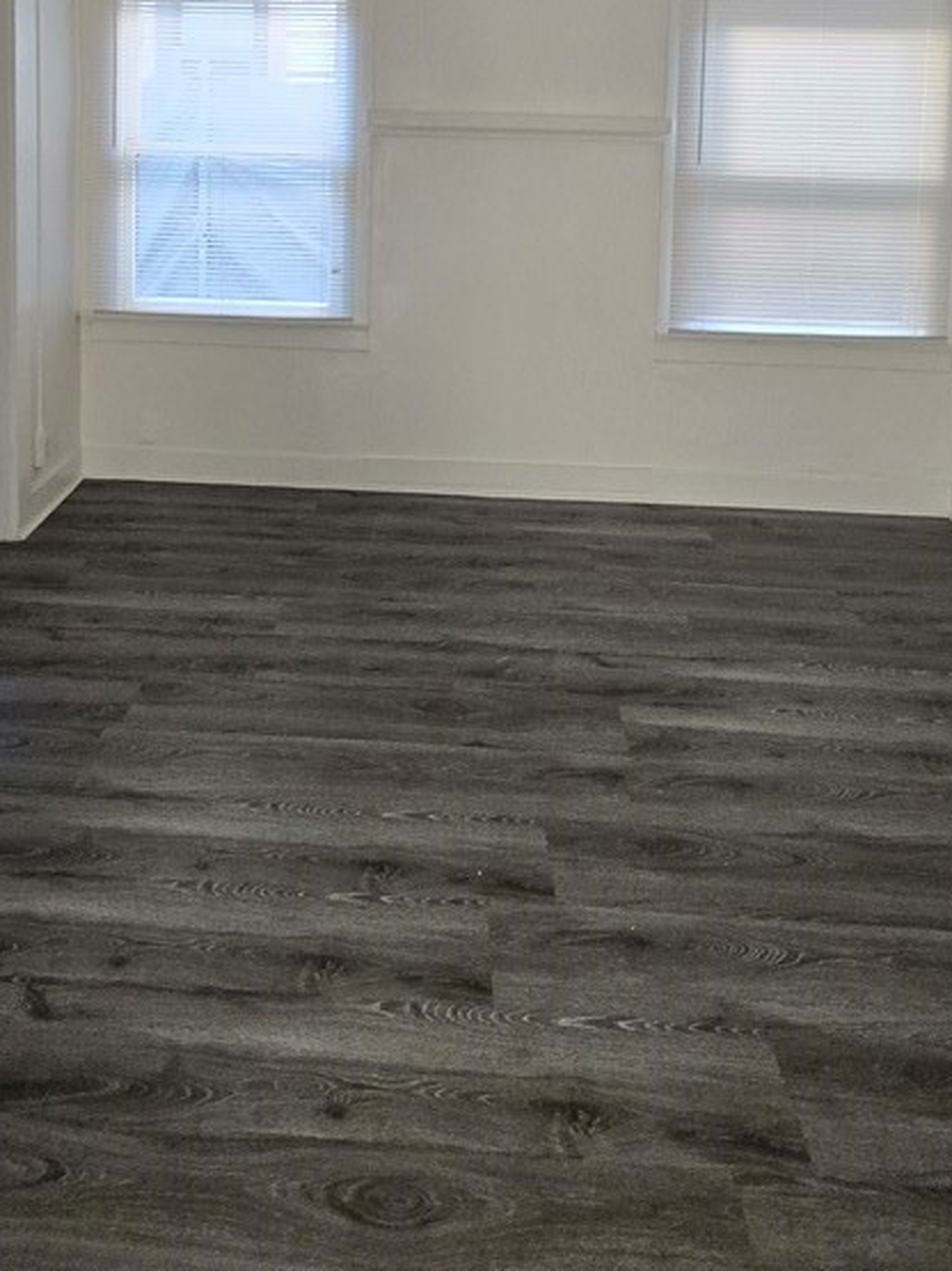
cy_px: 206
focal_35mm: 24
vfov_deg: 63.6
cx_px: 396
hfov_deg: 56.5
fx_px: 880
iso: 500
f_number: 2.2
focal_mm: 2.2
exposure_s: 1/60
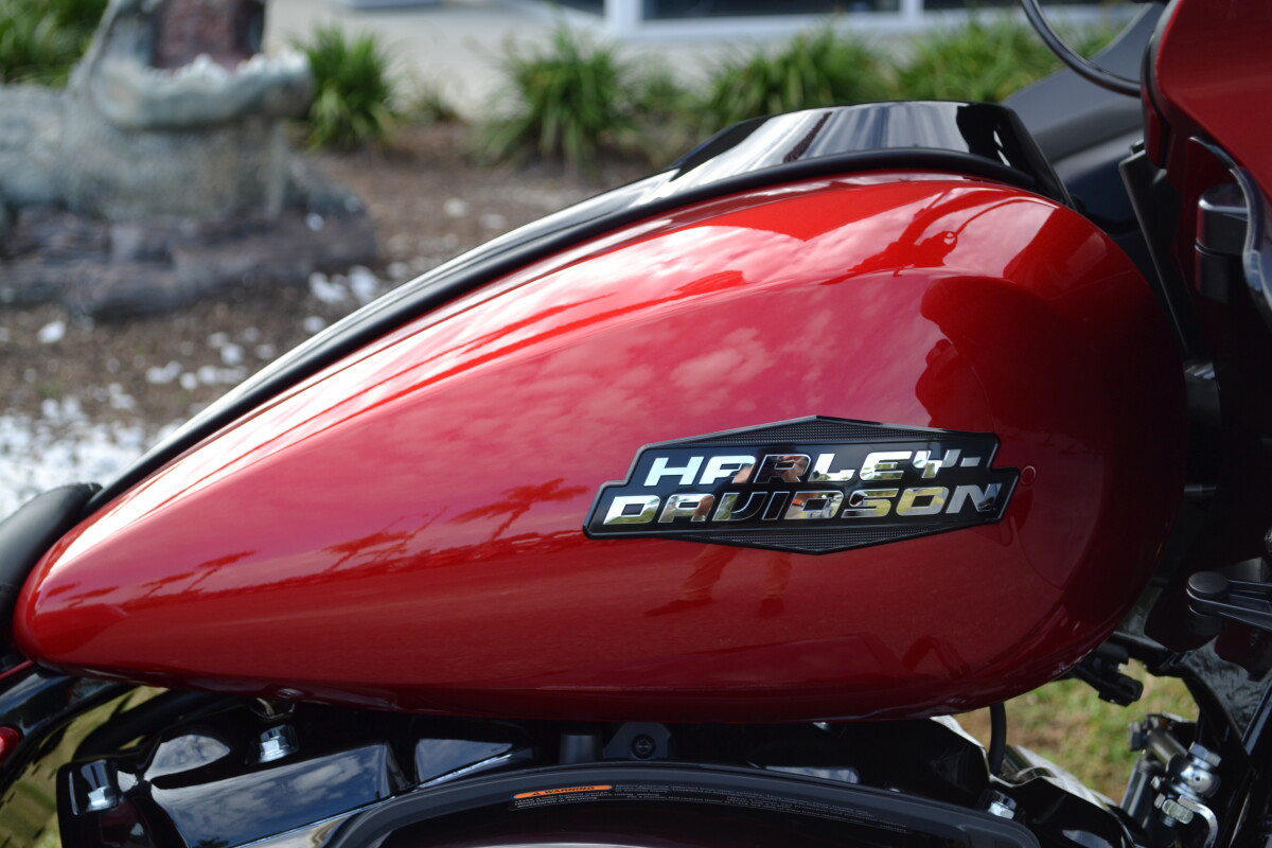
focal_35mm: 63
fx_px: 2226
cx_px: 636
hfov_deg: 31.9
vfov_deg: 21.6
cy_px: 424
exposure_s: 1/125
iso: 125
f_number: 5.6
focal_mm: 42
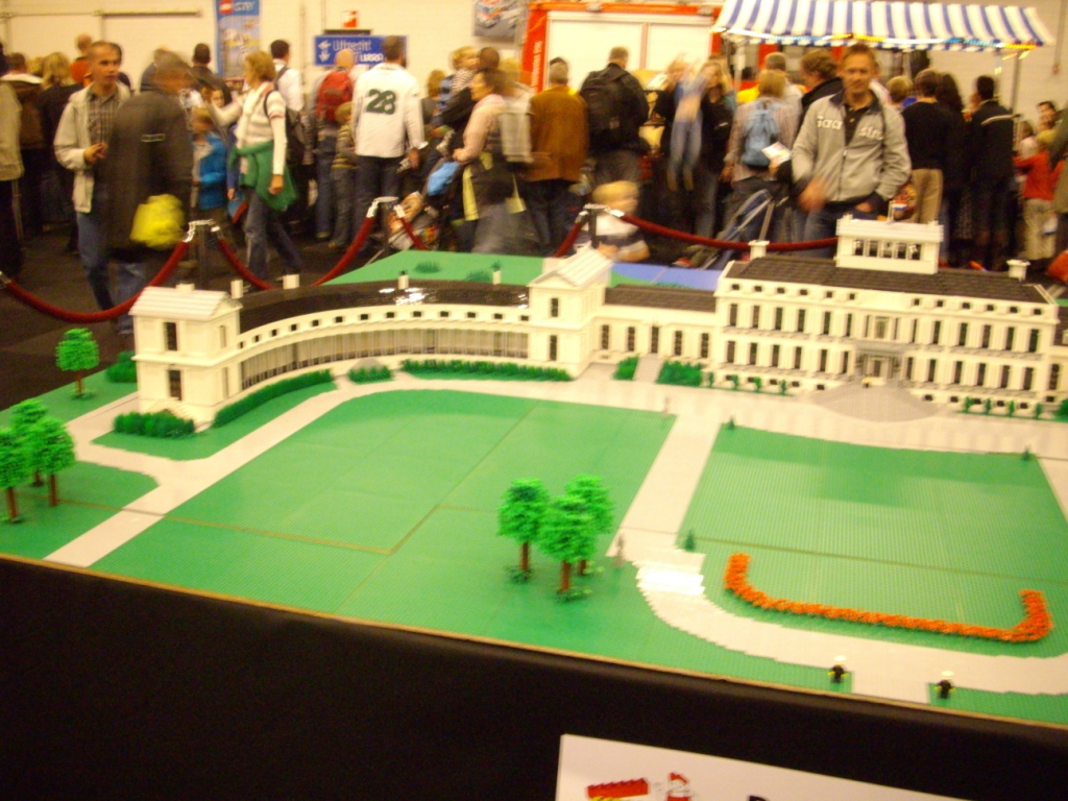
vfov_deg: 38.7
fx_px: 1142
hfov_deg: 50.1
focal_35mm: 37
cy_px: 400
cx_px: 534
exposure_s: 1/8
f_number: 2.8
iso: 400
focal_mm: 6.2
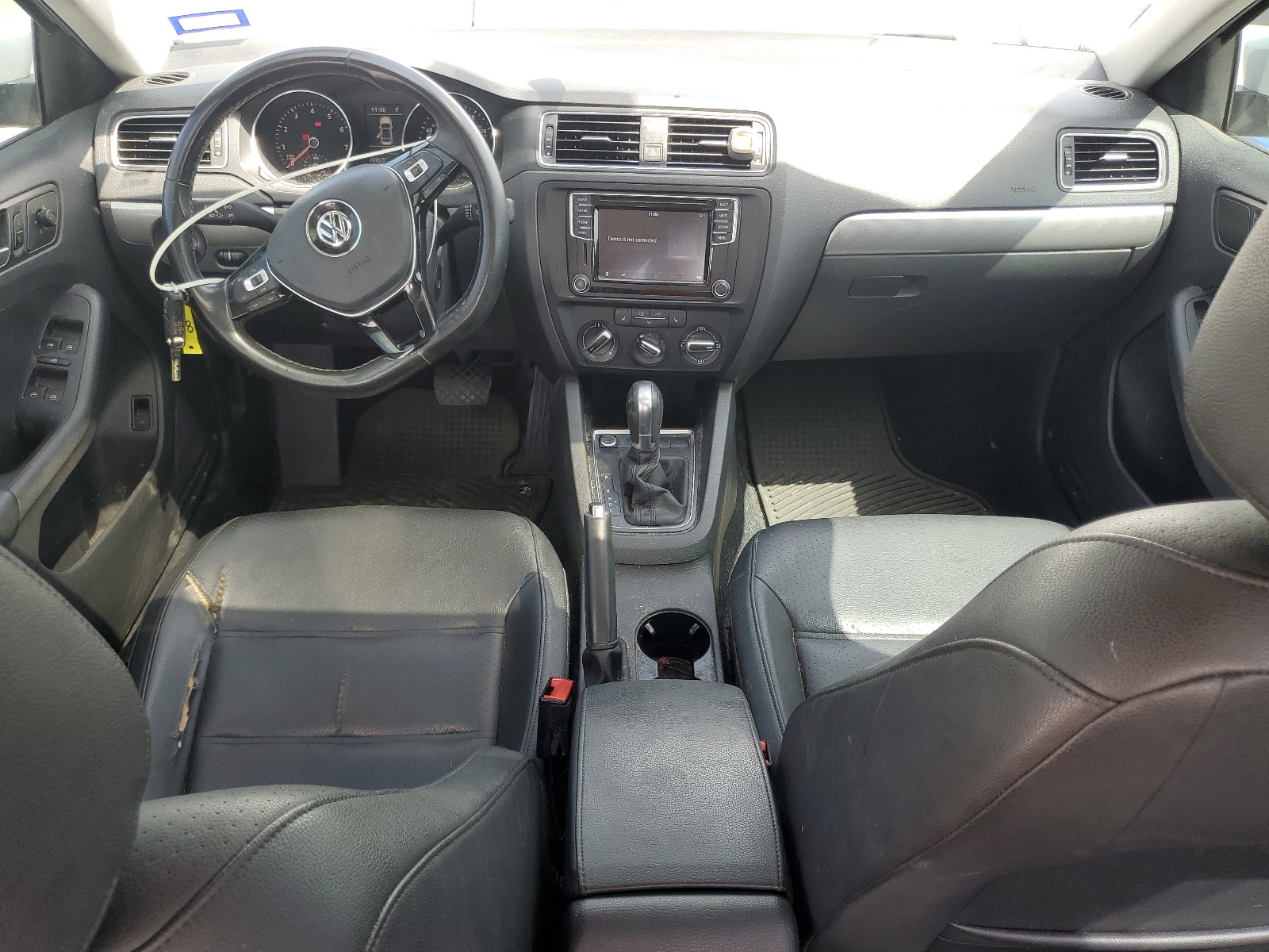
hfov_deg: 67.3
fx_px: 953
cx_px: 634
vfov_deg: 53.1
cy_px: 476
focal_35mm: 26
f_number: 1.5
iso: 50
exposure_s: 1/196
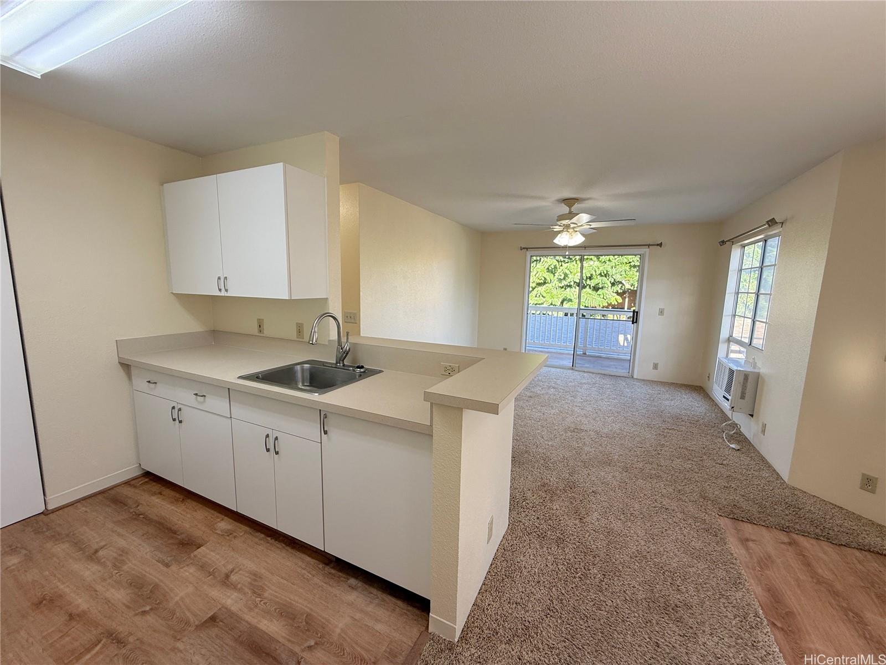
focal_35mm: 14
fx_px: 358
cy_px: 332
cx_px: 443
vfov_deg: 85.7
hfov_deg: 102.1
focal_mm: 2.22
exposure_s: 1/99
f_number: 2.2
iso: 64
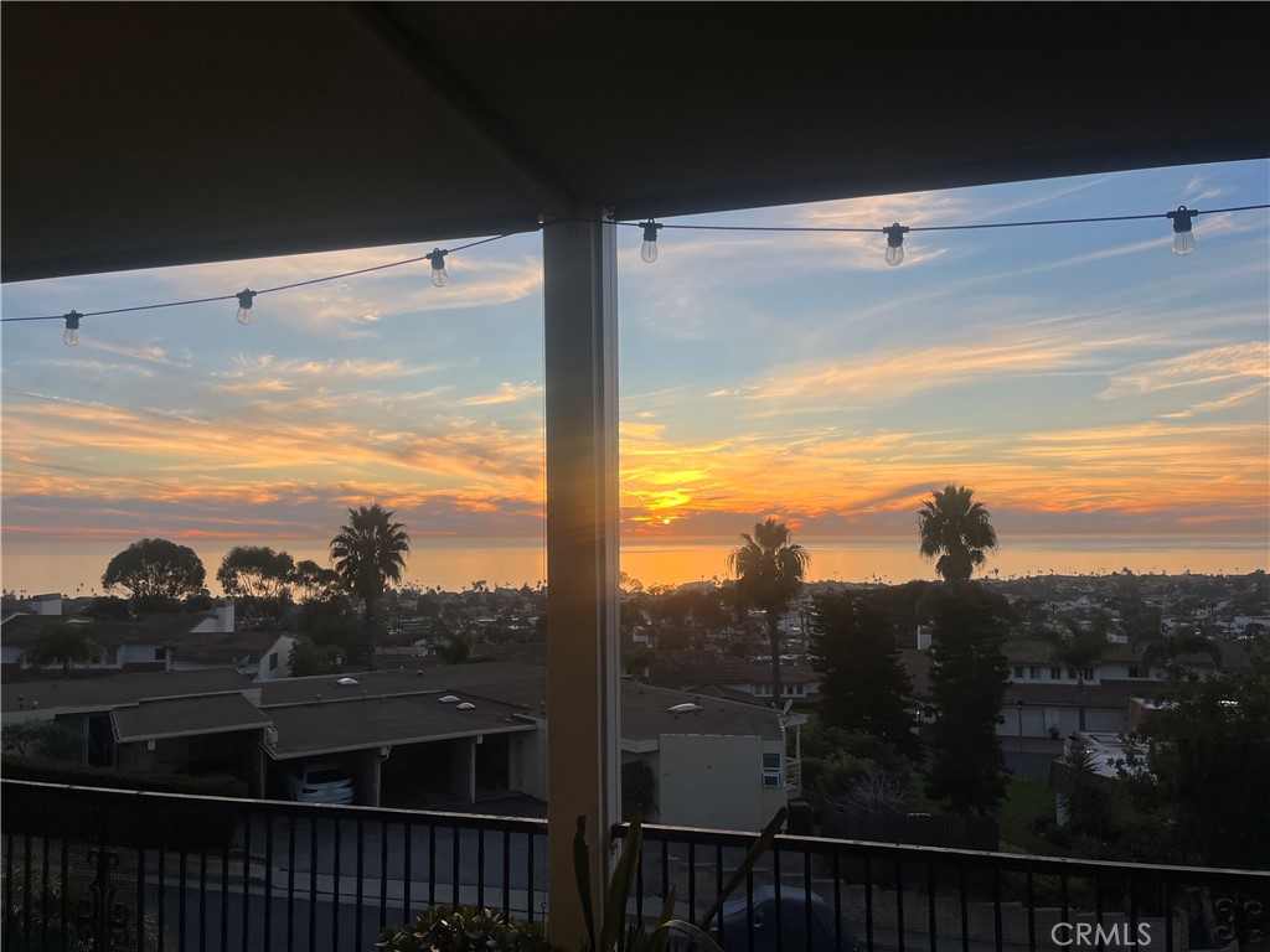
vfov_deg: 53.1
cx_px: 635
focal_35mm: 26
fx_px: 954
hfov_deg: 67.3
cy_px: 476
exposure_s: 1/1046
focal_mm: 5.1
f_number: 1.6
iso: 50
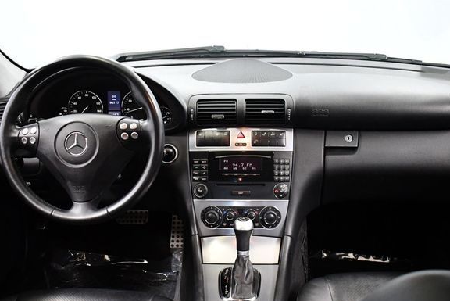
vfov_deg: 33.4
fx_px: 500
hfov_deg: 48.4
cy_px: 166
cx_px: 236
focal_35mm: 40
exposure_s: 1/60
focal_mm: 18
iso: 3200
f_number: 3.5
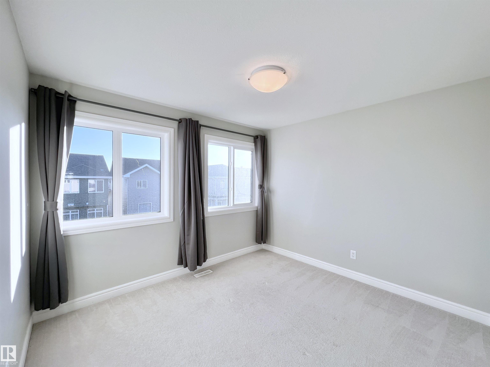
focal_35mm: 13
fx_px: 184
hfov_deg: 106.2
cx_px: 245
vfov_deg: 89.9
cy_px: 184
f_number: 1.8
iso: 32
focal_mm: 1.57
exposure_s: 1/246
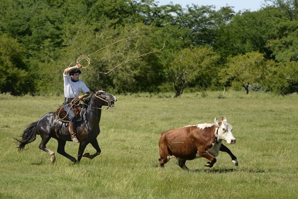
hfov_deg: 12.1
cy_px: 100
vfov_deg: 8.1
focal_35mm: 170
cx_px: 149
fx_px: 1407
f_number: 8
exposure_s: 1/800
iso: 400
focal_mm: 170
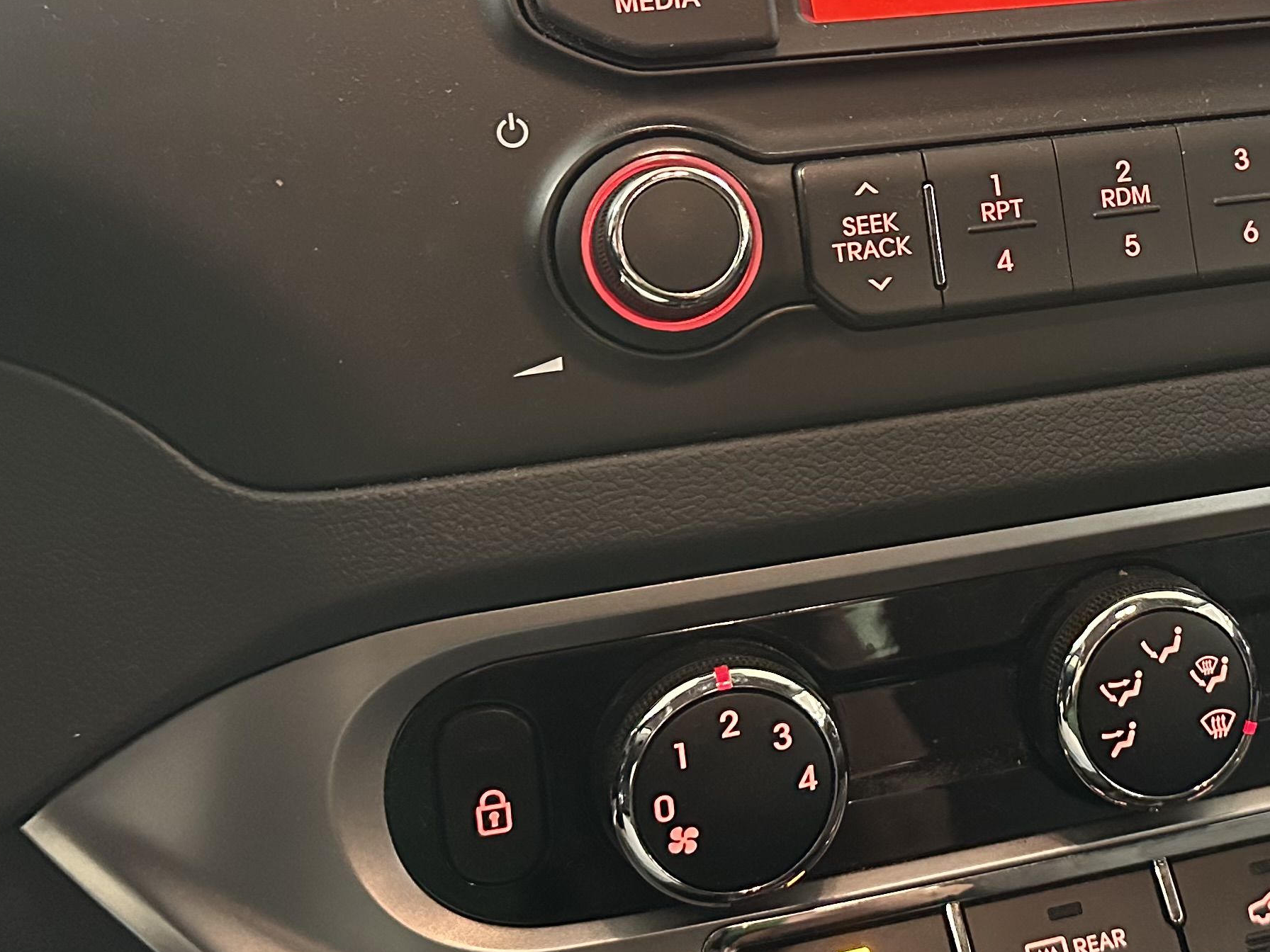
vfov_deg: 26.8
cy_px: 274
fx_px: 1981
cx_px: 1044
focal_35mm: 54
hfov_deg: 34.3
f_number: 1.78
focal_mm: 6.86
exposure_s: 1/33
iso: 800
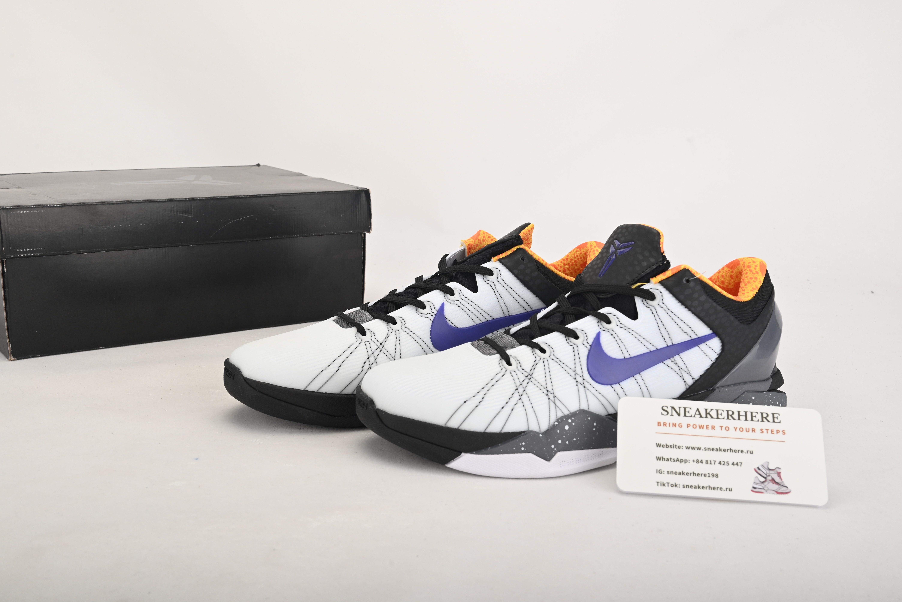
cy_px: 301
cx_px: 451
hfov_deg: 48.4
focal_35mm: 40
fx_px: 1003
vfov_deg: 33.4
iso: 100
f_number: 13
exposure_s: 1/200
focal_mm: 40
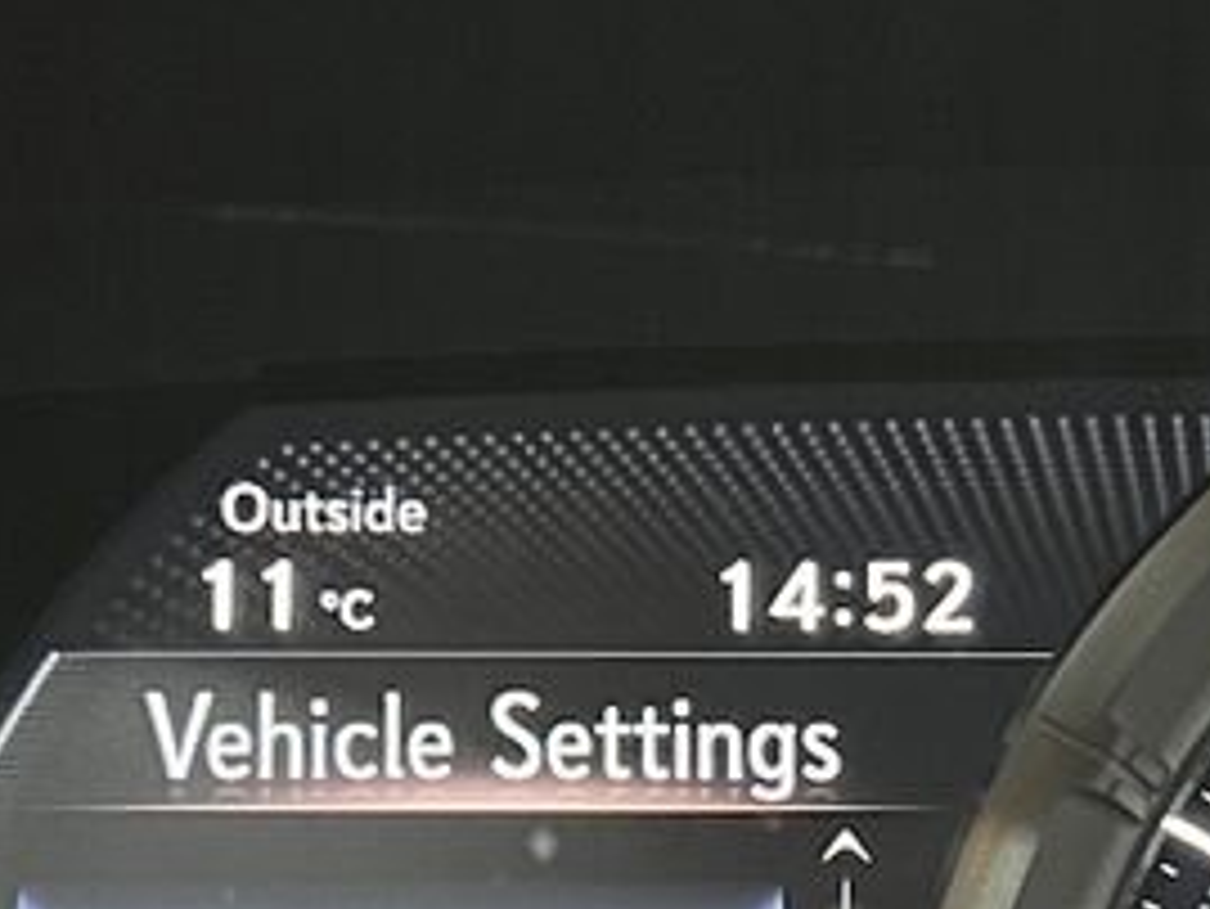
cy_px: 1004
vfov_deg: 12.6
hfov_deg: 16.4
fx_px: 4057
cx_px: 1385
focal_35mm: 116
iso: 640
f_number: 1.5
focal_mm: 5.7
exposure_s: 1/25
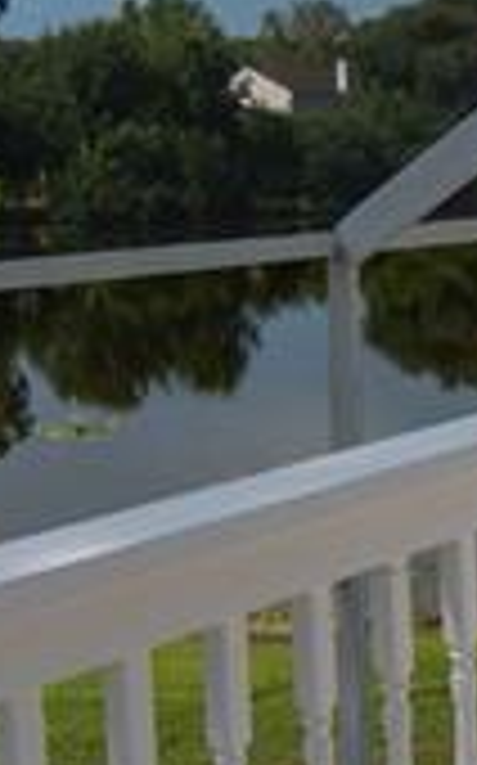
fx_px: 1500
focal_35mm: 72
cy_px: 299
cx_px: 472
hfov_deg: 17.7
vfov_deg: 28.5
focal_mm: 10
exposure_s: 1/320
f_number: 4.5
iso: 100
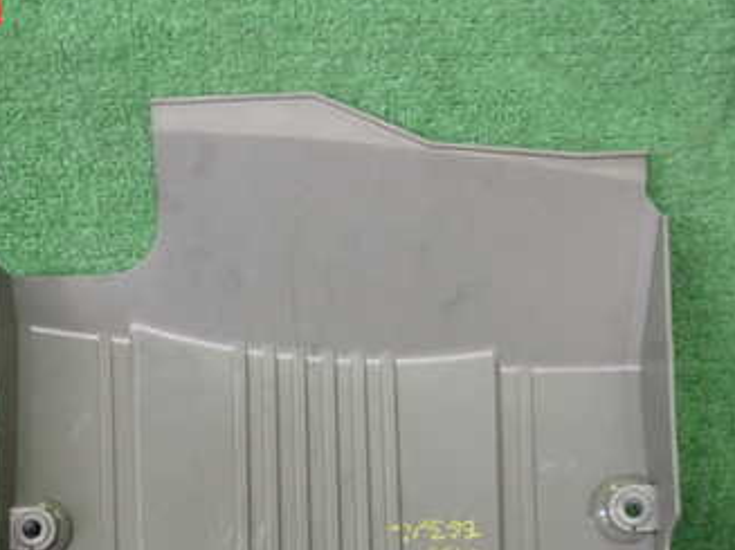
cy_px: 487
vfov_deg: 25.8
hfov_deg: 34.7
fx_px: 1167
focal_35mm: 55
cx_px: 267
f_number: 2.3
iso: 200
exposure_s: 1/40
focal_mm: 5.4
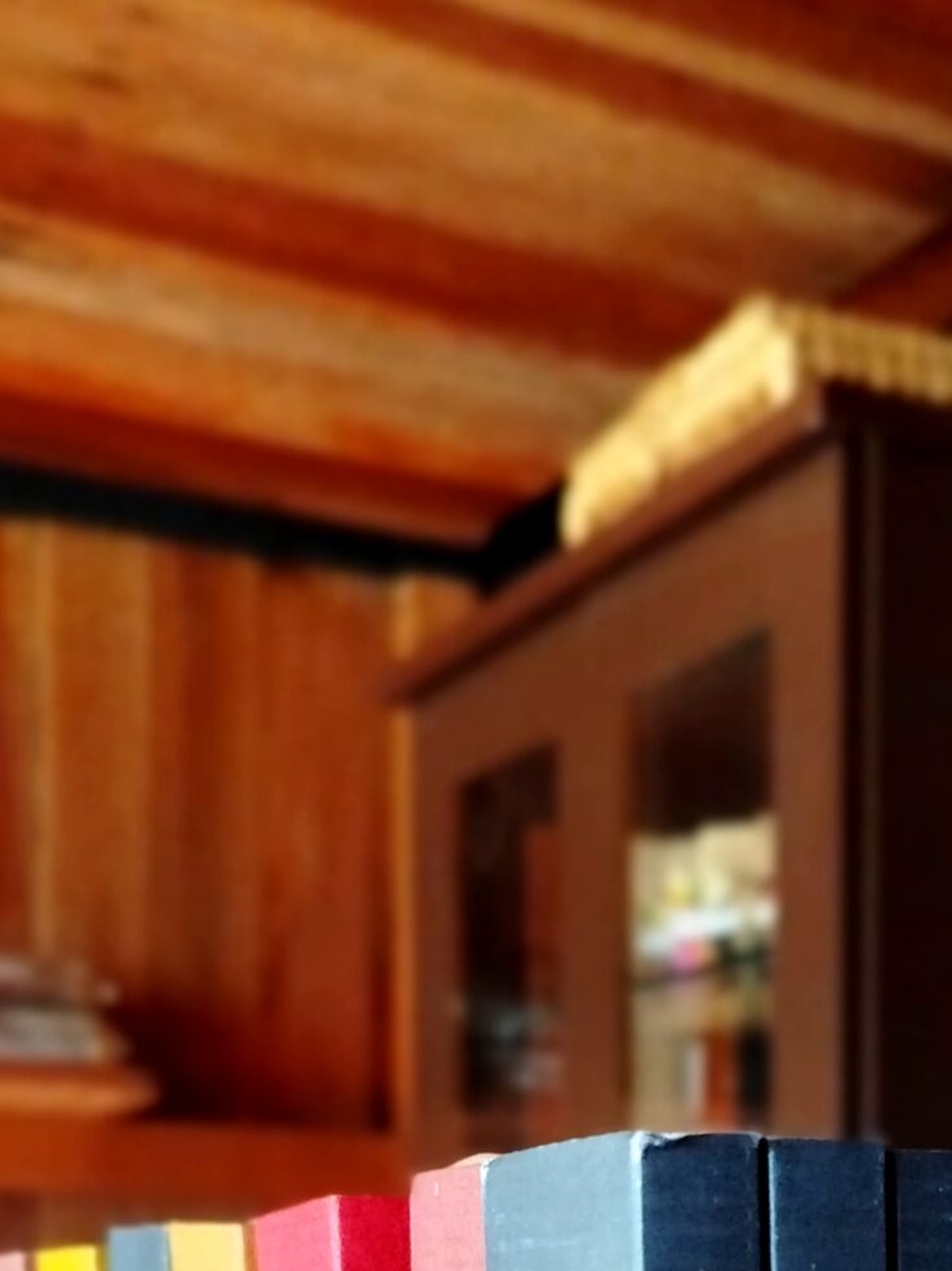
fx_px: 1431
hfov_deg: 34.4
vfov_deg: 37.4
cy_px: 1494
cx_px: 889
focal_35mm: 39
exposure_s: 1/30
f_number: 1.7
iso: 320
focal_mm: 5.31
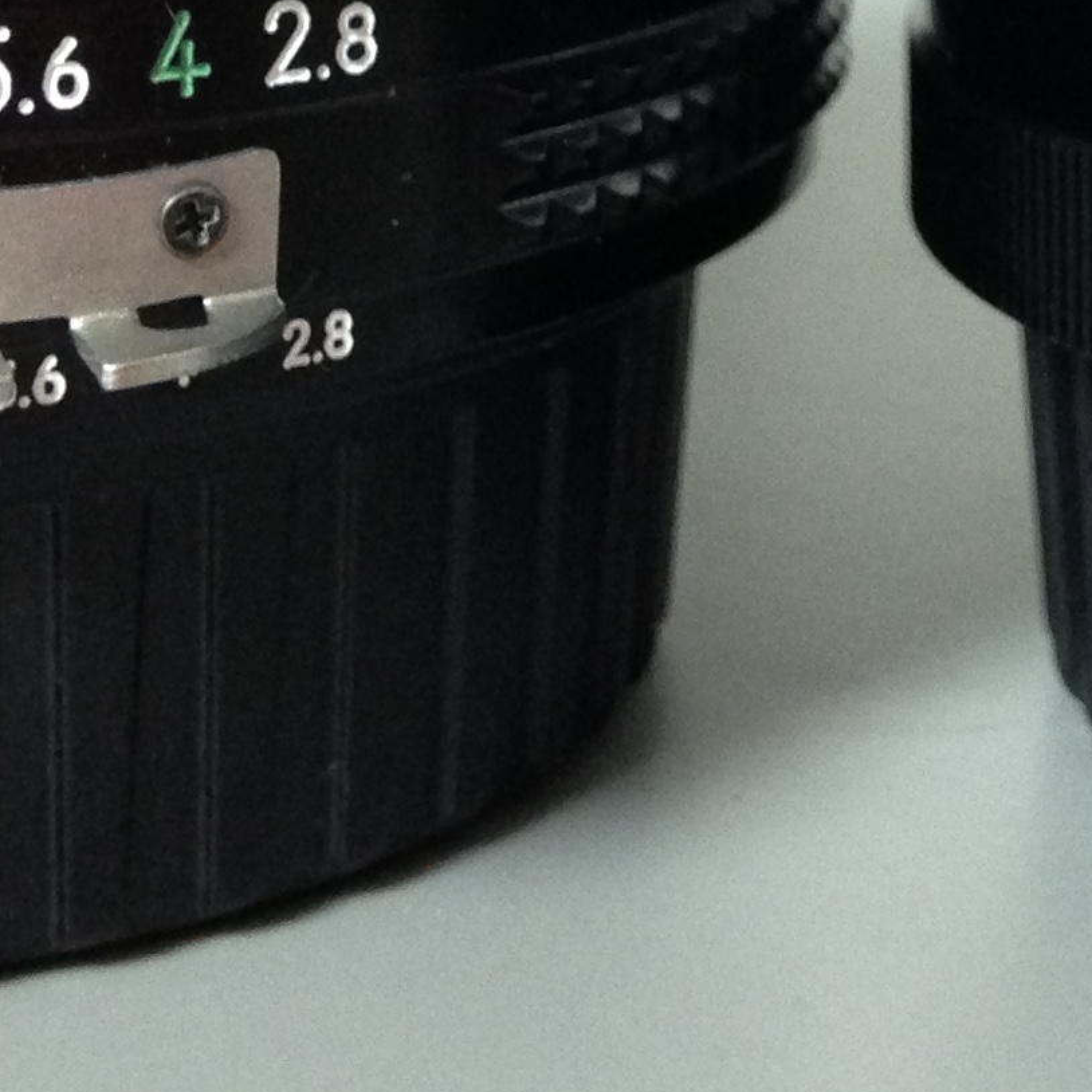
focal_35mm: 117
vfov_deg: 14.1
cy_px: -478
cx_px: 1041
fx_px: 4176
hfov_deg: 14.7
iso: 200
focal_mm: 4.12
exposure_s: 1/20
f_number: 2.4
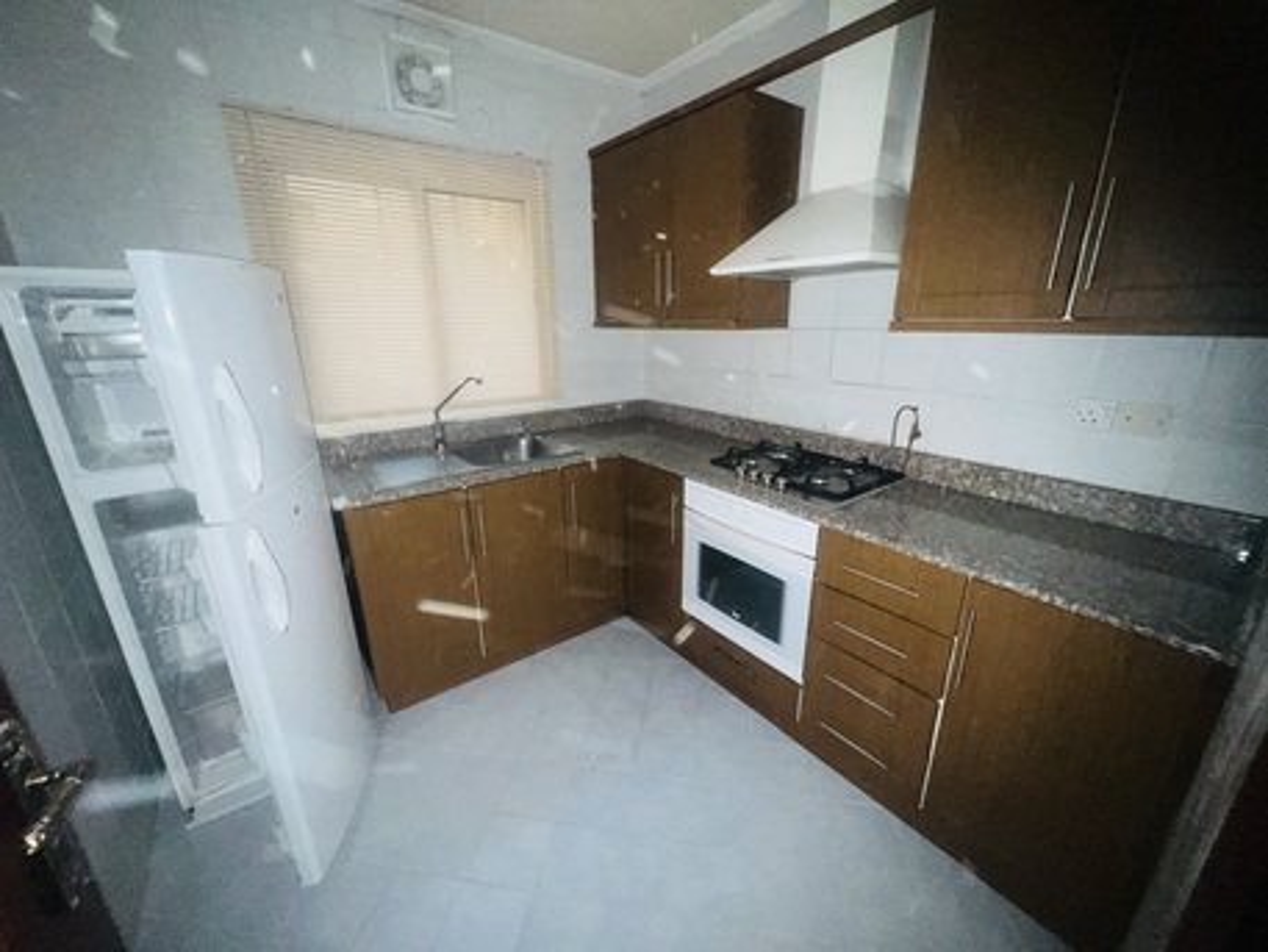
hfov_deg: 106.2
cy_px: 476
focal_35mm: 13
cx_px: 634
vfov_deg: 89.9
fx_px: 476
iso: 125
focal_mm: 1.57
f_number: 1.8
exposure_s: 1/34
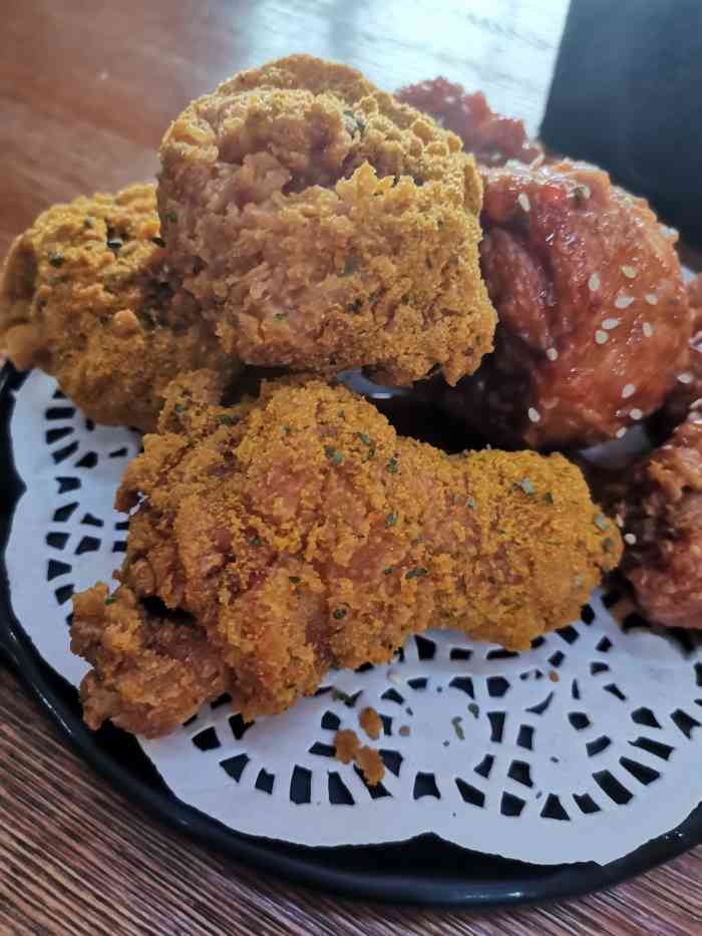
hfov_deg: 53.1
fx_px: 703
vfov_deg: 67.3
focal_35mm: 26
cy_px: 468
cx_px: 351
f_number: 1.8
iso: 320
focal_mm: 4.75
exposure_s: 1/50
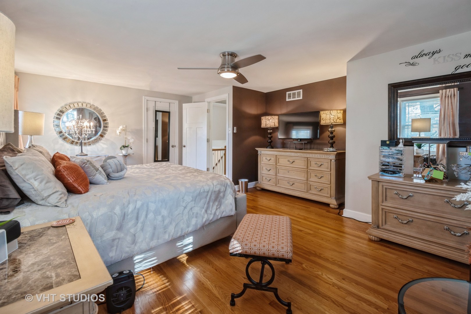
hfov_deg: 100.4
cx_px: 236
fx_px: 196
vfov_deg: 77.3
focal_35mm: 15
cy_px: 157
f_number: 8
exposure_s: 1/3
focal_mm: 10
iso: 100
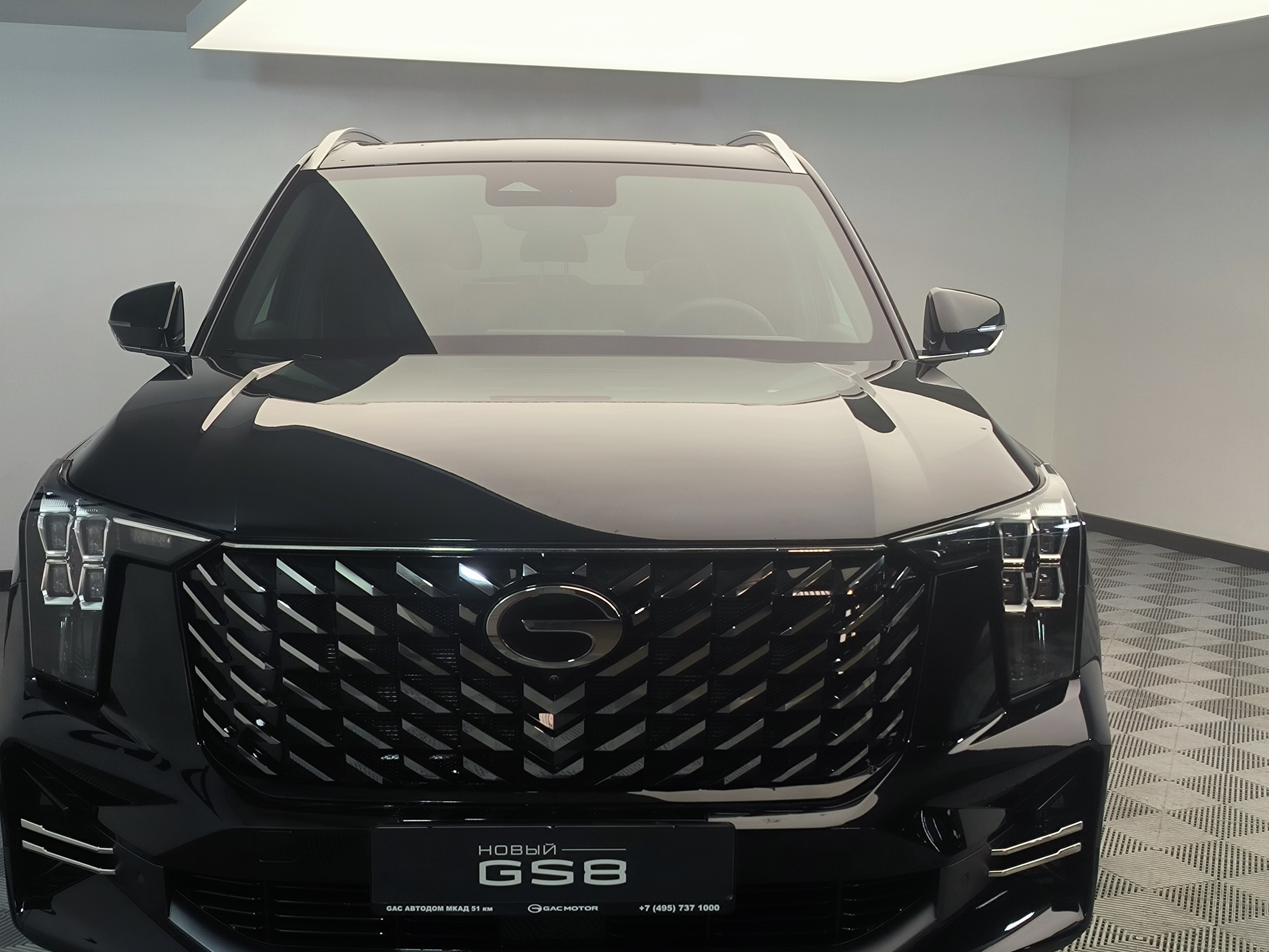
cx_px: 562
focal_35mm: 27
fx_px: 990
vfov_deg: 51.3
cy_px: 529
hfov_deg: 65.1
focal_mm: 5.24
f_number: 1.7
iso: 50
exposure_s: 1/126
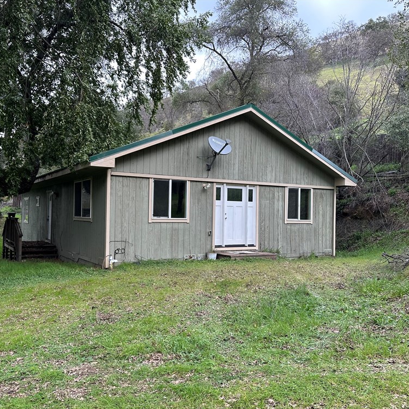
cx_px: 174
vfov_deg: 55.6
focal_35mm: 29
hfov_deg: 55.4
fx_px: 388
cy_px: 208
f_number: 1.78
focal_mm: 6.86
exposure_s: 1/264
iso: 80
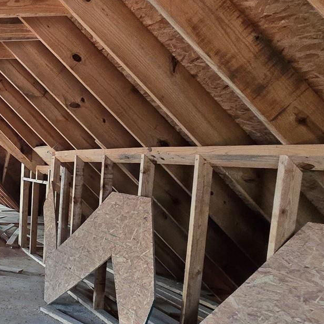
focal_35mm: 38
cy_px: 215
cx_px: -146
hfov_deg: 29.5
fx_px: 402
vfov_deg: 43.3
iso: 640
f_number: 2.2
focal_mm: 2.2
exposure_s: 1/60
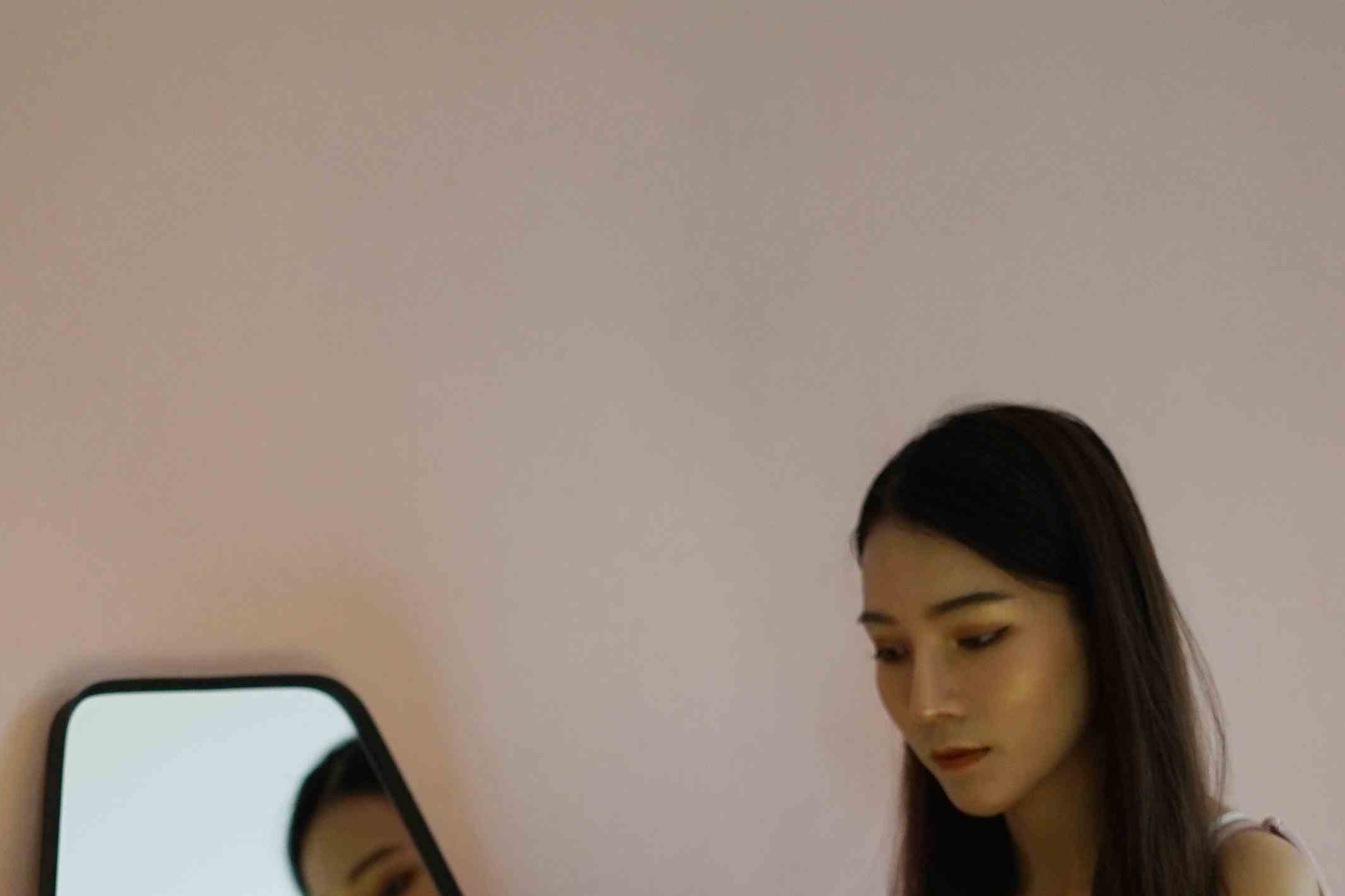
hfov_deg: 20.6
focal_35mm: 99
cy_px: 1165
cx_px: 488
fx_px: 3698
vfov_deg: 13.3
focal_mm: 50
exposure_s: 1/200
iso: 1250
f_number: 2
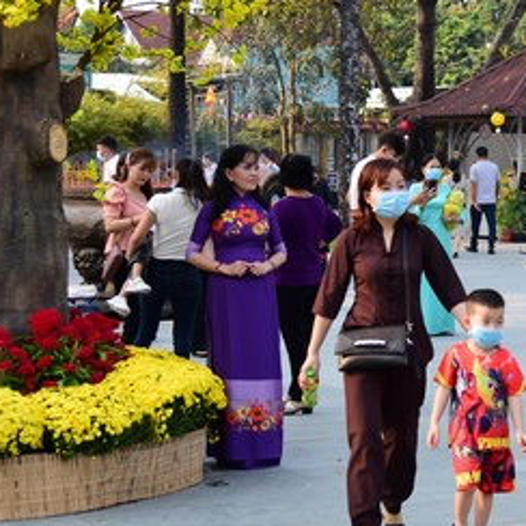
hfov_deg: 14.5
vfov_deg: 14.7
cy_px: 151
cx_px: 532
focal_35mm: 118
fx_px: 2029
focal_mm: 52
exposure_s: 1/400
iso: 200
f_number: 4
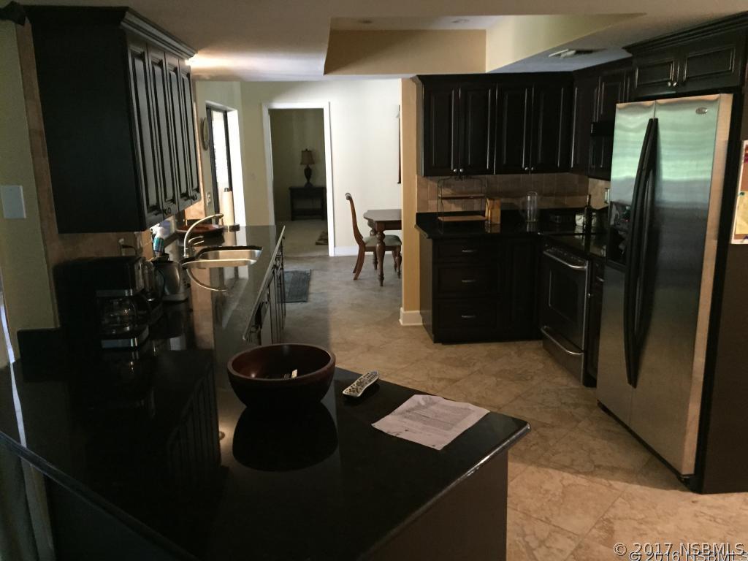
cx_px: 374
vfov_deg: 48.2
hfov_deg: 61.7
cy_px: 280
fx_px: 627
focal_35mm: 29
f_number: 2.2
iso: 320
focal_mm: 4.15
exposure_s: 1/15
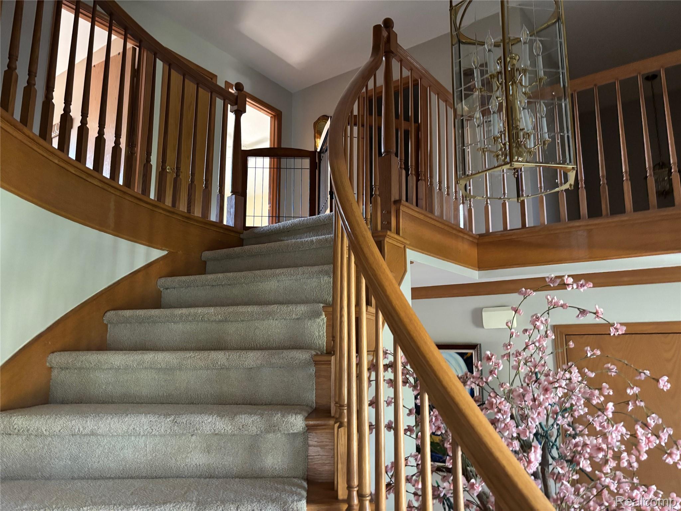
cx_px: 340
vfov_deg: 53.1
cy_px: 256
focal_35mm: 26
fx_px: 511
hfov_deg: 67.3
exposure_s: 1/40
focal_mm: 5.96
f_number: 1.6
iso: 640
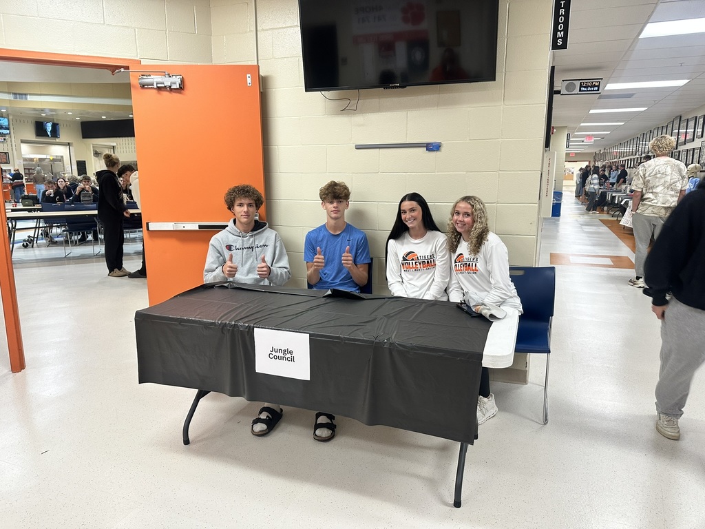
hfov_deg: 71.6
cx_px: 352
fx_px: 489
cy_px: 264
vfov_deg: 56.8
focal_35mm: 24
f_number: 1.78
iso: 125
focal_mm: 6.86
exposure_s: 1/60
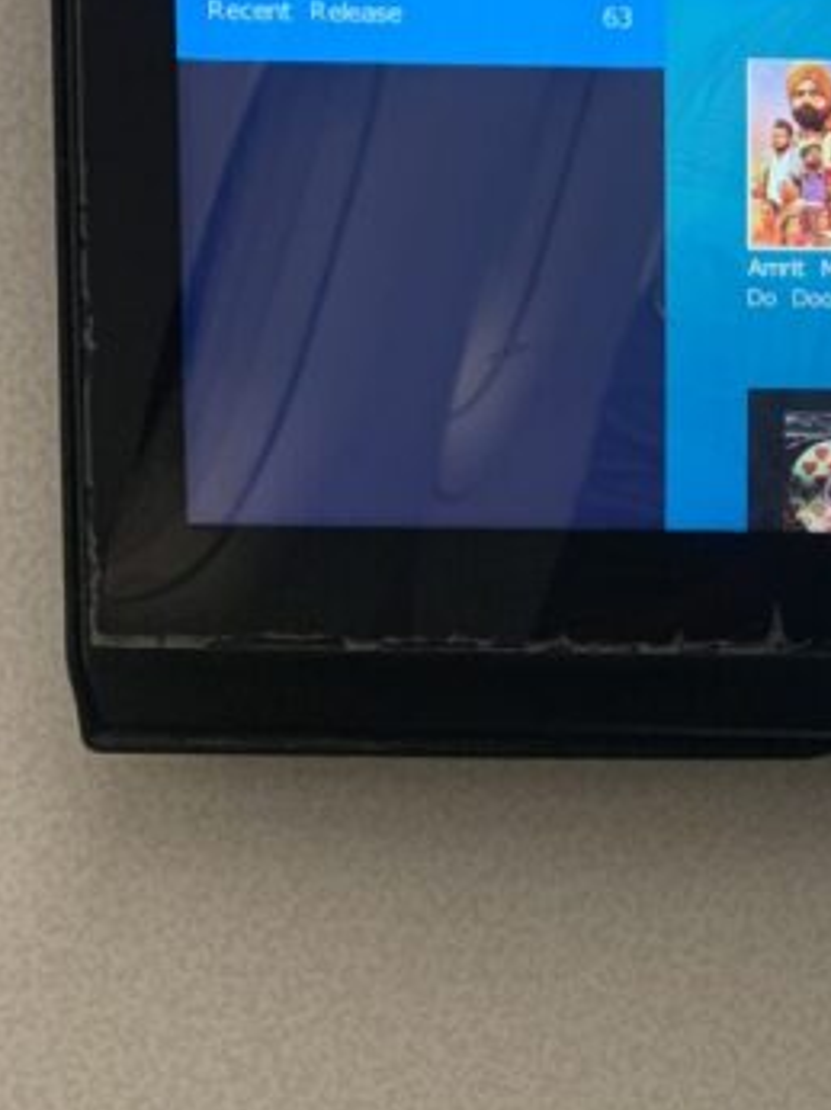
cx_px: 1197
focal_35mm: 77
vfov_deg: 25.1
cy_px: 276
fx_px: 2468
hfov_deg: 17.4
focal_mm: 4.25
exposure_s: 1/52
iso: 100
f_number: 1.8
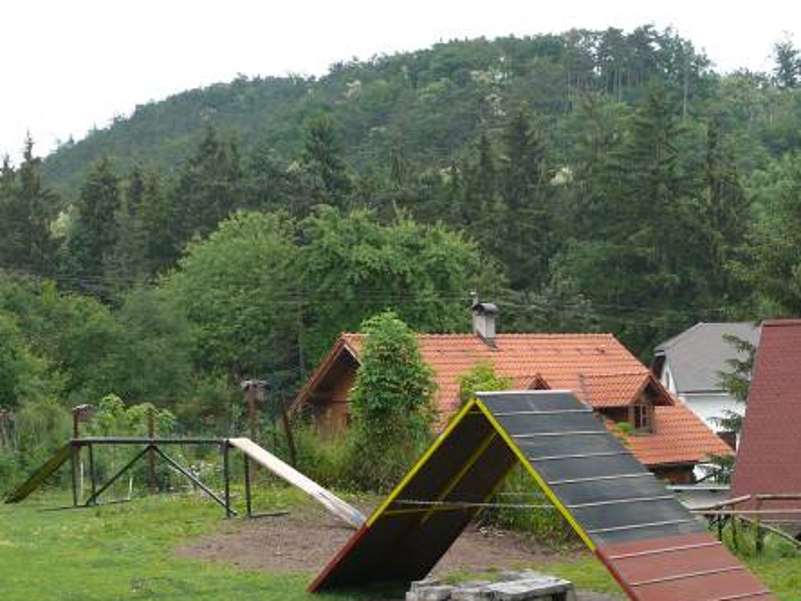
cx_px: 491
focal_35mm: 63
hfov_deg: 30.6
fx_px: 1458
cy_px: 498
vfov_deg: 22.9
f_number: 4
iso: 100
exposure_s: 1/125
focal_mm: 7.4
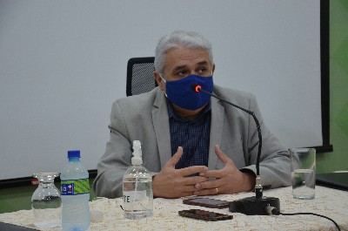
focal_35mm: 87
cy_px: 116
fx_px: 839
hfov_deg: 23.4
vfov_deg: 15.6
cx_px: 174
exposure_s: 1/60
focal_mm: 58
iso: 800
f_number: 5
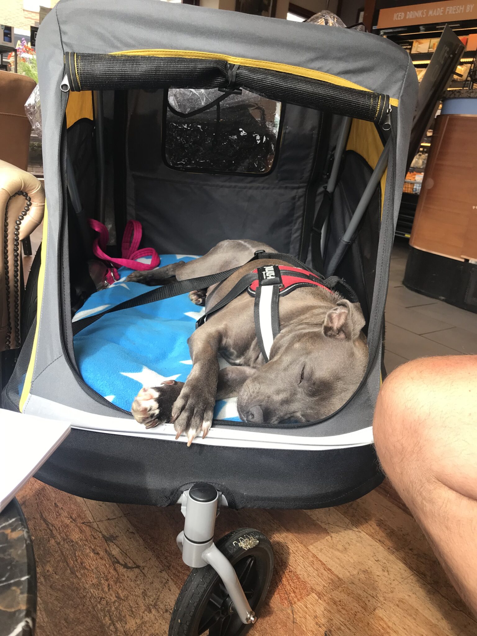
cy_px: 318
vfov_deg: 63.4
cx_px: 238
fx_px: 514
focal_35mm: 28
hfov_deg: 49.7
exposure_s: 1/117
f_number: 1.8
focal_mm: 3.99
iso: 20
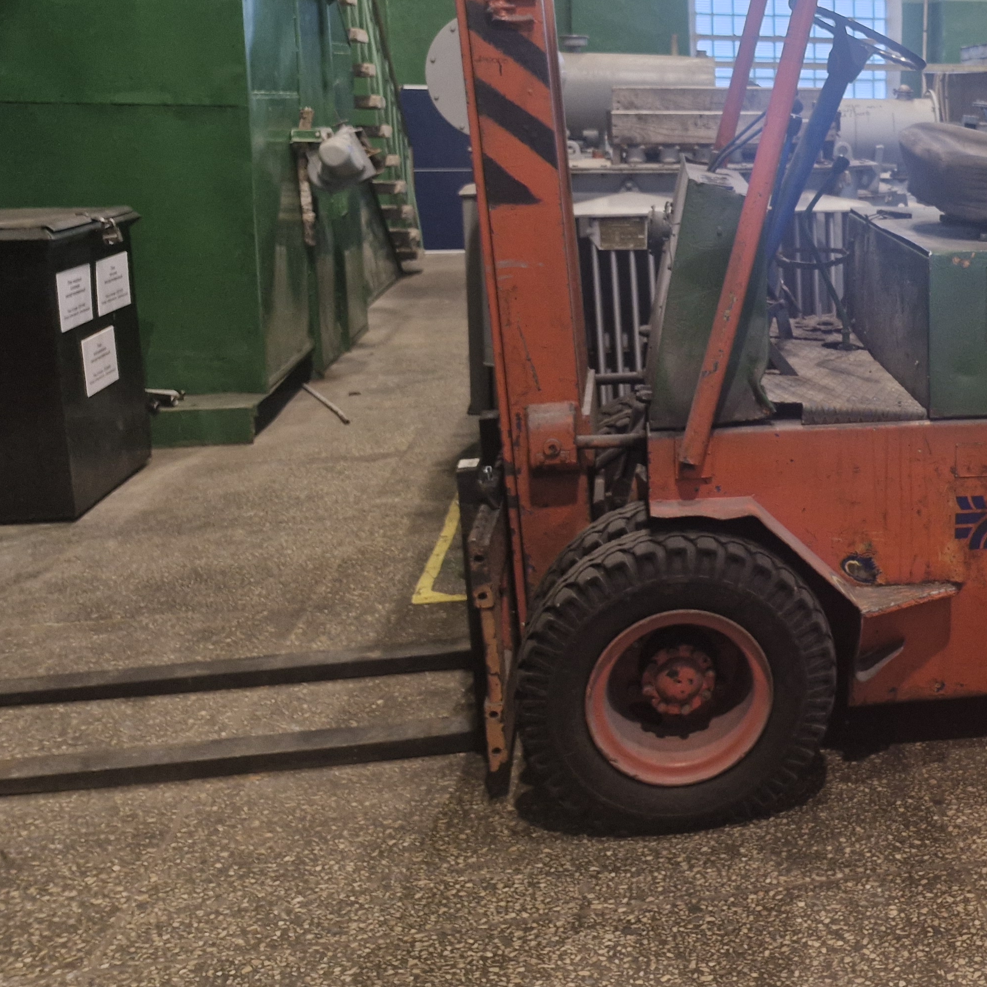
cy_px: 314
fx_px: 1323
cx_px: 938
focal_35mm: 41
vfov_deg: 40.3
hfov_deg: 37.5
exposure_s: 1/25
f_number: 1.8
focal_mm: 5.54
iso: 500
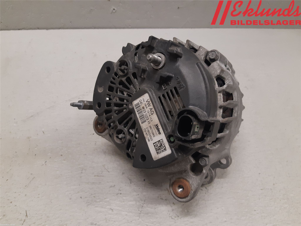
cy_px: 113
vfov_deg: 53.1
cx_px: 150
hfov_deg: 67.3
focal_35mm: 26
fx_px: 226
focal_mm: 3.93
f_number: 1.7
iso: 160
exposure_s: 1/50
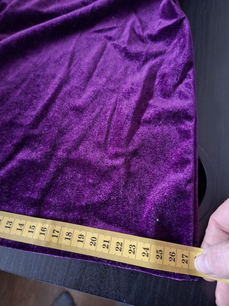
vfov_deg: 73.9
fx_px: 203
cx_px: 114
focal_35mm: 23
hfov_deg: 58.9
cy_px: 153
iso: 800
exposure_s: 1/20
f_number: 1.8
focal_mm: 5.54
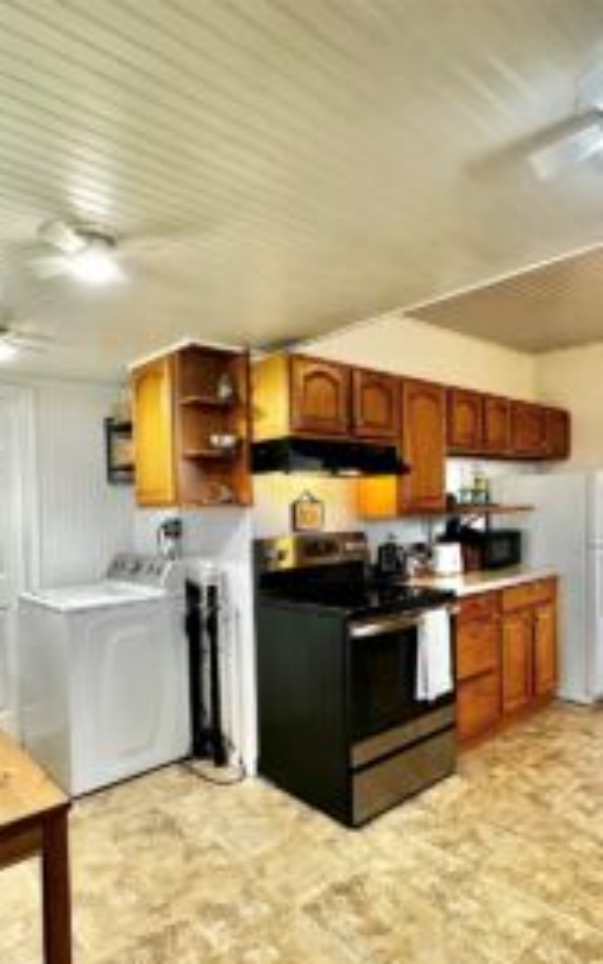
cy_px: 525
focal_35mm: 22
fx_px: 578
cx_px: 289
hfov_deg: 55.1
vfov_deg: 79.4
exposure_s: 1/60
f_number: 2.2
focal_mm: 2.22
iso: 160
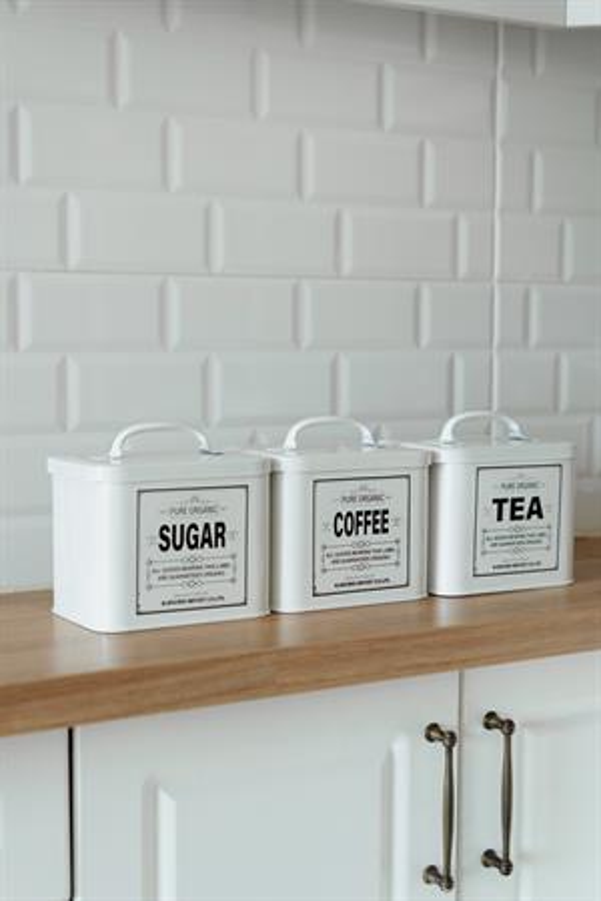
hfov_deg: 24.6
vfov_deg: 36.2
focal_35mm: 55
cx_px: 300
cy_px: 450
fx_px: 1377
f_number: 2.8
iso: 800
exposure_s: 1/125
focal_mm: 55
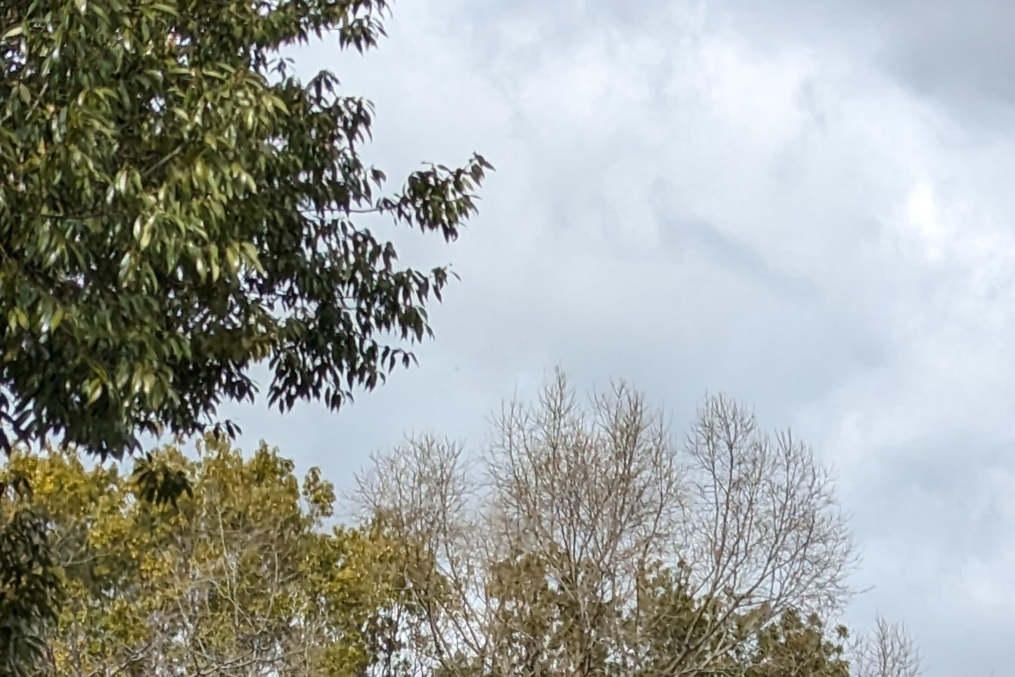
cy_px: 872
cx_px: 1359
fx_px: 4286
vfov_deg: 8.9
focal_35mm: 152
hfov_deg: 13.0
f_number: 1.85
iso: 48
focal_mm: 6.81
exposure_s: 1/2532
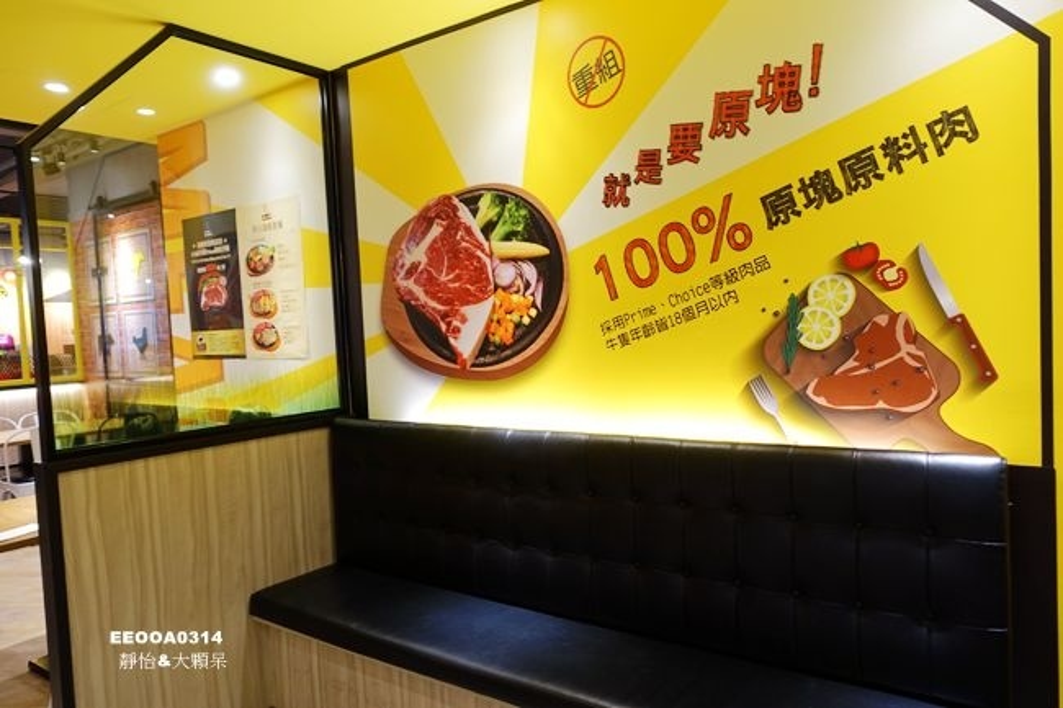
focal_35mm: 24
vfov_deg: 53.1
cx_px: 532
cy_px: 354
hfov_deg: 73.8
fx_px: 708
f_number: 1.8
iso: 160
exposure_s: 1/30
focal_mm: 8.8
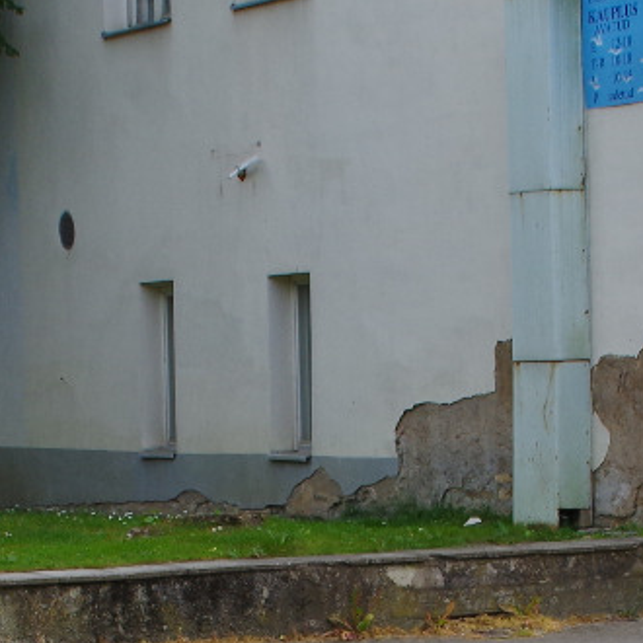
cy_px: 721
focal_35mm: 151
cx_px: 277
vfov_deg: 11.4
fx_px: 3173
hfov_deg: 11.6
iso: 250
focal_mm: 24
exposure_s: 1/100
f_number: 11
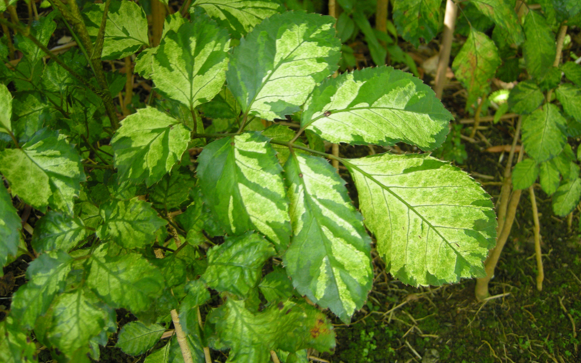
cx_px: 288
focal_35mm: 38
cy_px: 150
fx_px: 602
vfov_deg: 33.5
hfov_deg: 51.5
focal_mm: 7.5
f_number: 2.7
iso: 126
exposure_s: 1/45
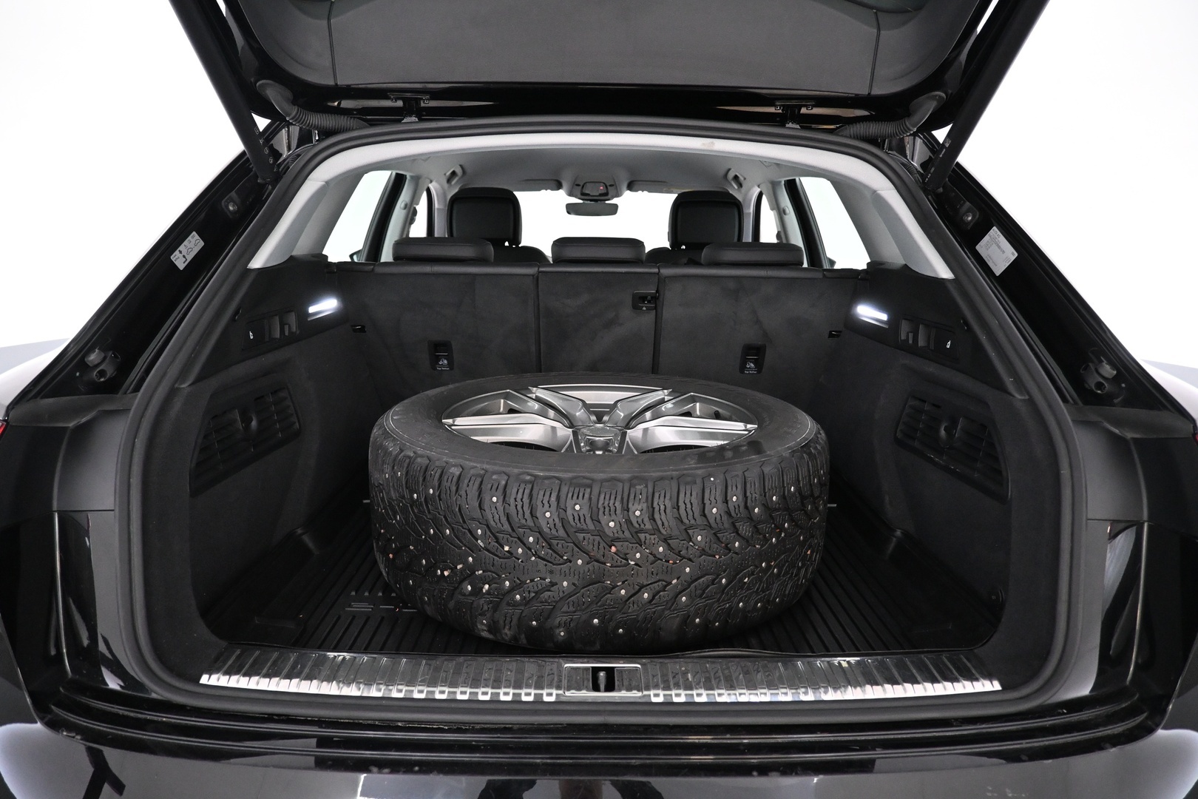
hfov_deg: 73.7
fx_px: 799
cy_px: 400
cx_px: 599
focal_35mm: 24
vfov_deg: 53.1
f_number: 3.5
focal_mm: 16
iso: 3200
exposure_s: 1/60
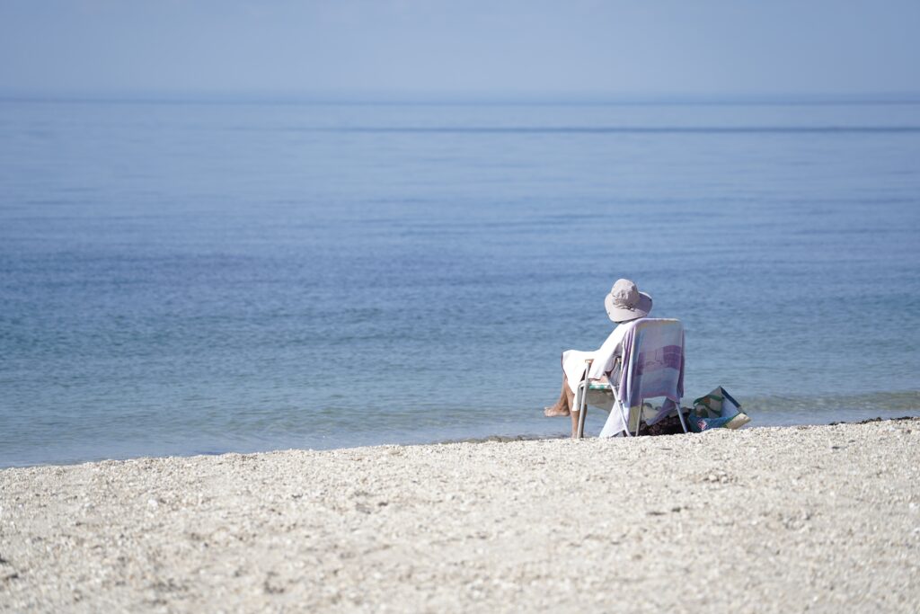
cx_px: 460
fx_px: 3834
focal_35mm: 150
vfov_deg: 9.2
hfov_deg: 13.7
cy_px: 307
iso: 200
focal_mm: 150
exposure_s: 1/1250
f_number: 4
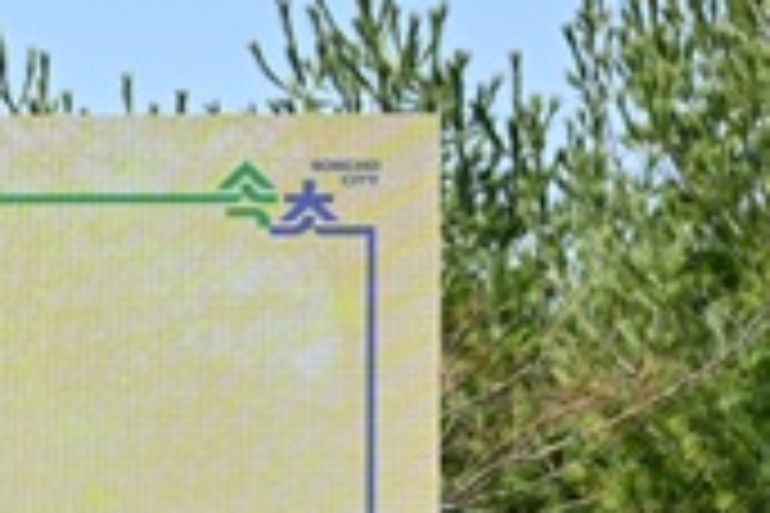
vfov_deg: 7.6
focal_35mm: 175
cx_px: -608
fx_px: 3743
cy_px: 952
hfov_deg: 11.0
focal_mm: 46
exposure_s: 1/1000
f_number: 4.5
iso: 100
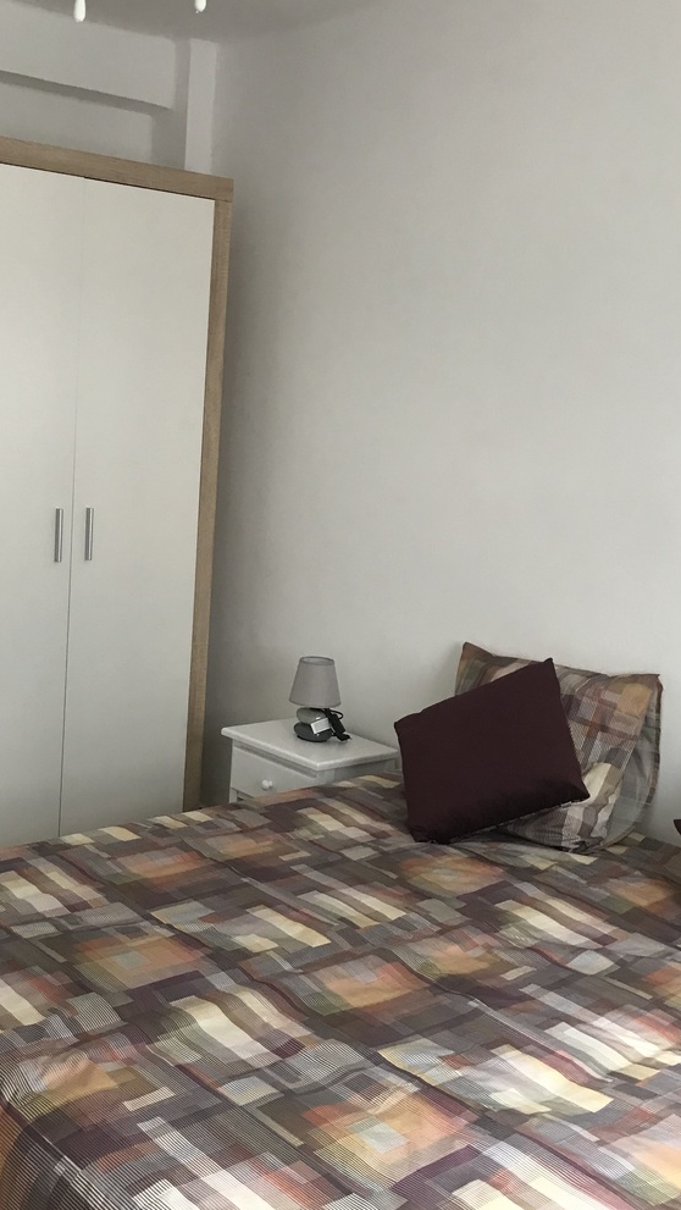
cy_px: 603
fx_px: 1283
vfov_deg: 50.5
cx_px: 215
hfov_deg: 29.5
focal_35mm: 40
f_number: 1.8
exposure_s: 1/23
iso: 40
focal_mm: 3.99
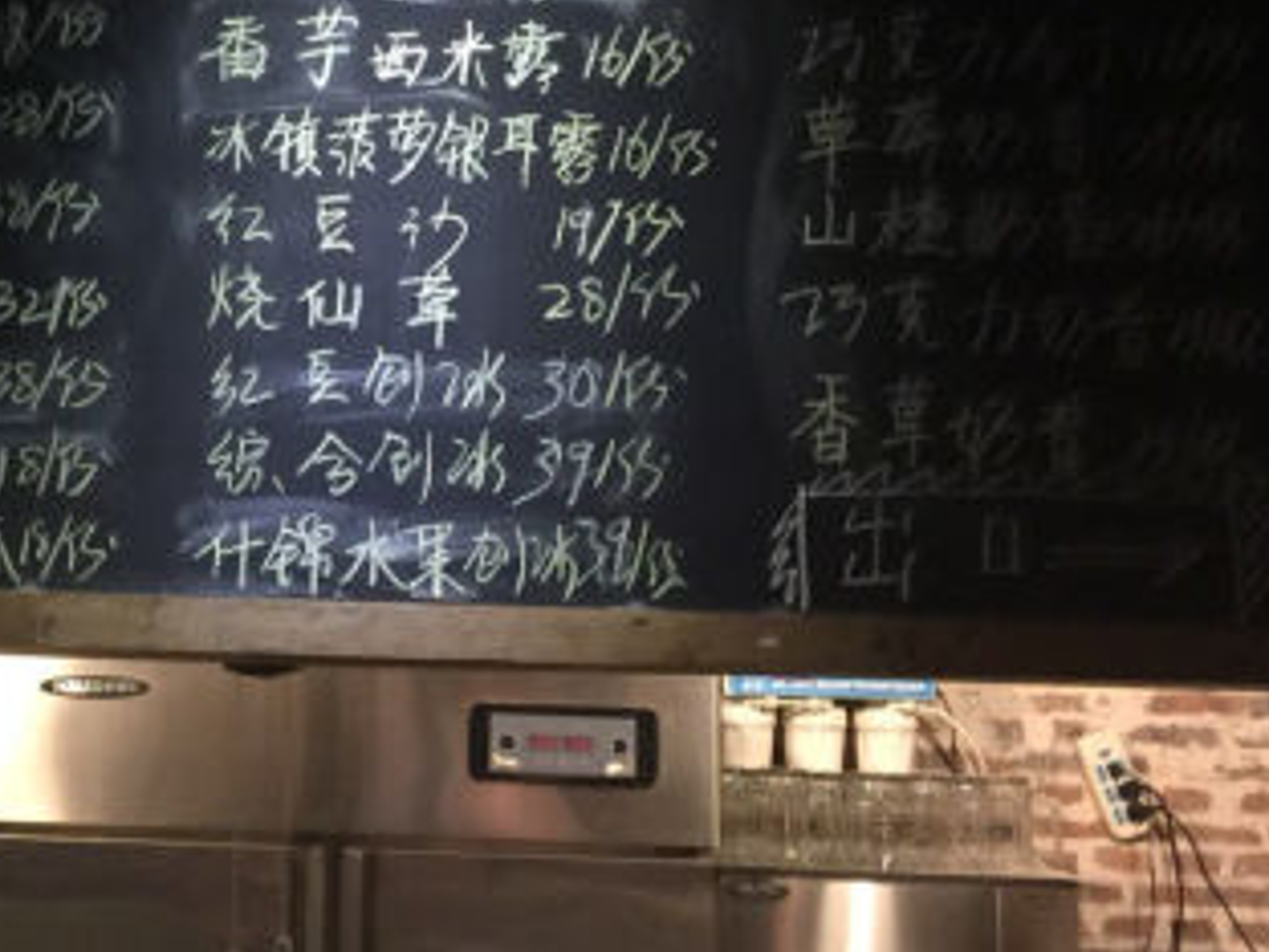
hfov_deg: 27.8
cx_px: -37
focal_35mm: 65
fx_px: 2383
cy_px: 531
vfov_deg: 22.6
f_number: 2.2
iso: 64
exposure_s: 1/4
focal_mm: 4.15
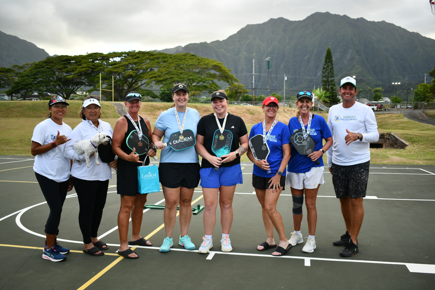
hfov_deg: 53.1
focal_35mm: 36
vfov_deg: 36.9
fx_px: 435
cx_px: 218
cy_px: 145
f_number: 3.8
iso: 100
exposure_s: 1/125
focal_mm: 24
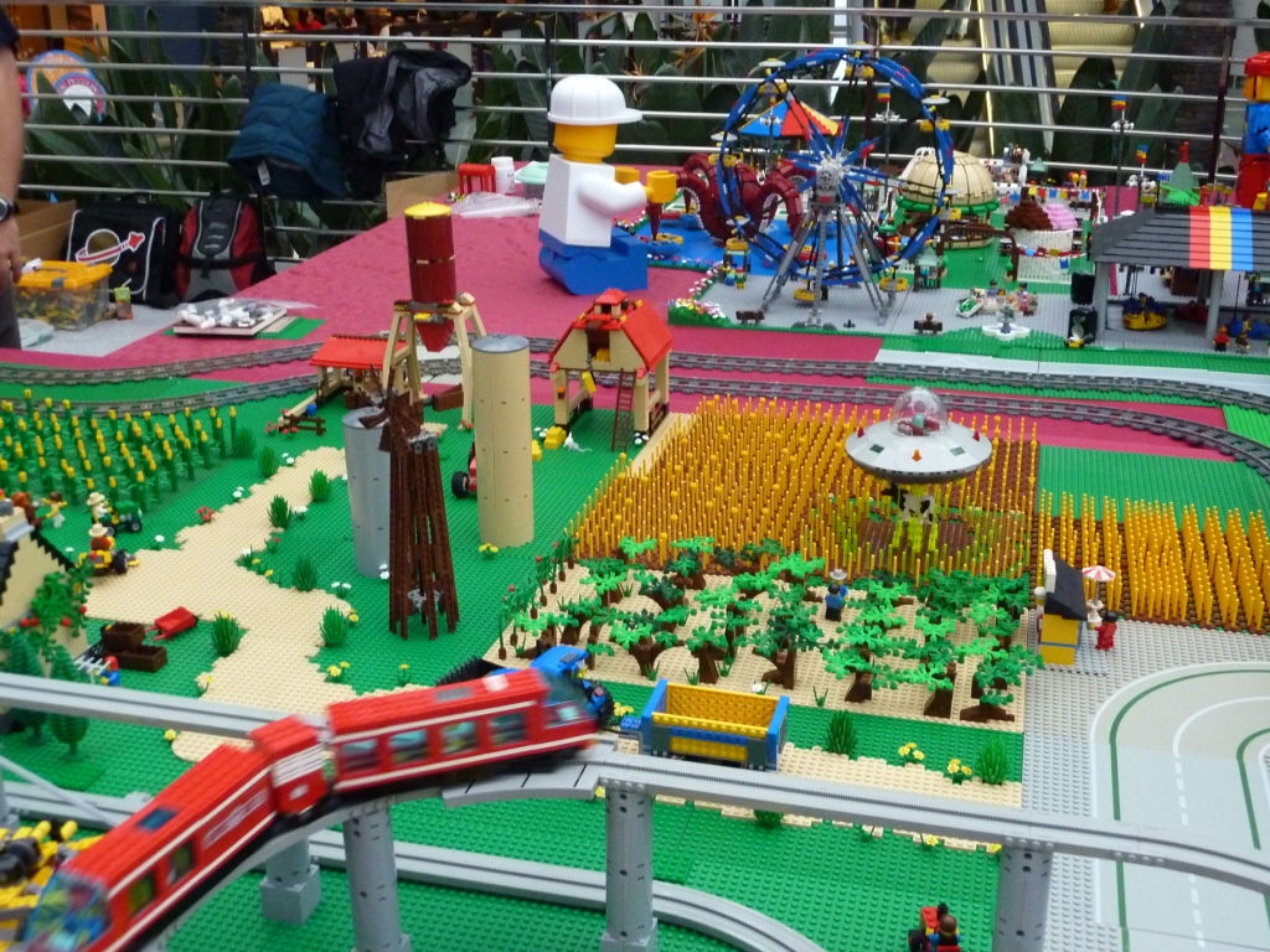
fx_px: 1468
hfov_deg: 46.8
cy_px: 476
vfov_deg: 36.0
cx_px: 635
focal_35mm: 40
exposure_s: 1/30
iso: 640
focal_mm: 6.5
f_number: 3.6
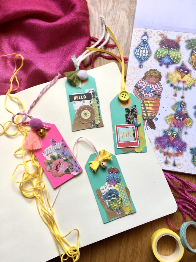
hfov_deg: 48.2
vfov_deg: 61.7
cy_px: 131
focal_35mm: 29
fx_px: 219
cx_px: 98
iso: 40
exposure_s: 1/100
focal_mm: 4.15
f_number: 2.2
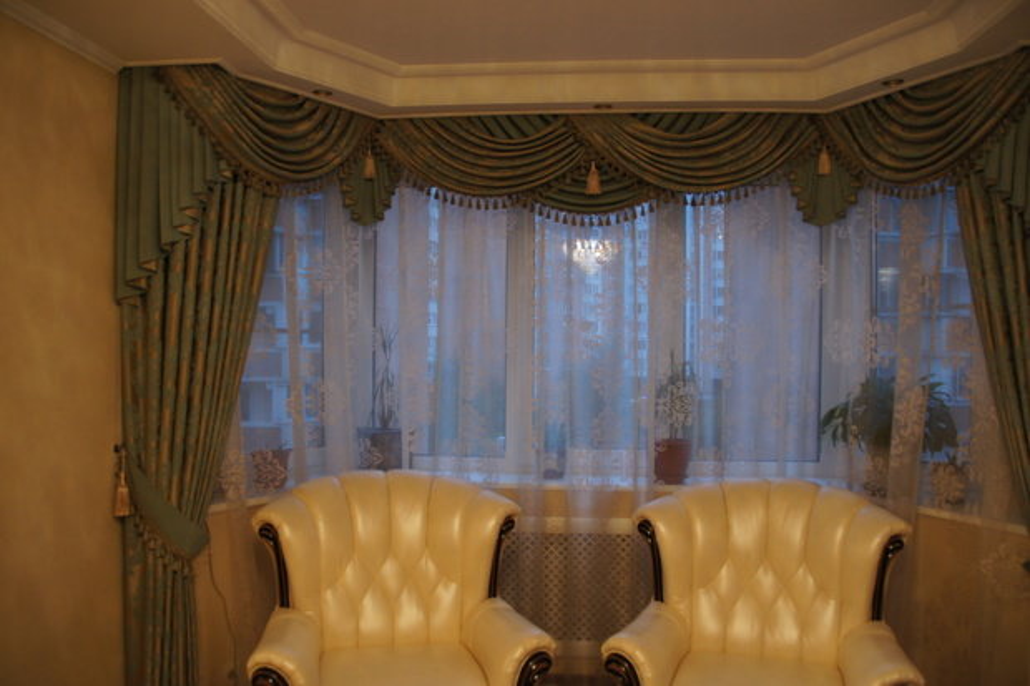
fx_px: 858
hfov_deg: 61.9
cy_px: 343
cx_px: 515
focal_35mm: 30
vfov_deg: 43.6
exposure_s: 1/40
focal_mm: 20
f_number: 3.5
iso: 500
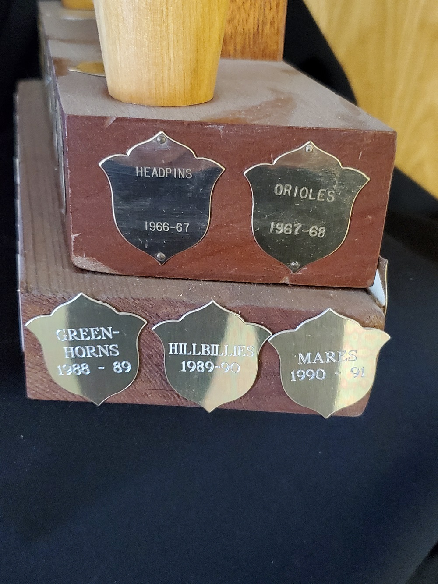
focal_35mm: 26
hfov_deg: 53.1
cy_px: 292
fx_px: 439
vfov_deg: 67.3
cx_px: 219
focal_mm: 4.3
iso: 640
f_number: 1.5
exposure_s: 1/17
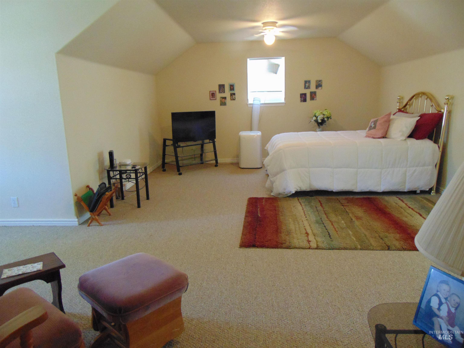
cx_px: 232
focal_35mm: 25
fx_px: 335
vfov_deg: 54.9
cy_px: 174
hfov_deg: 69.4
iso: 400
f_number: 3
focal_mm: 4.5
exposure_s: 1/25
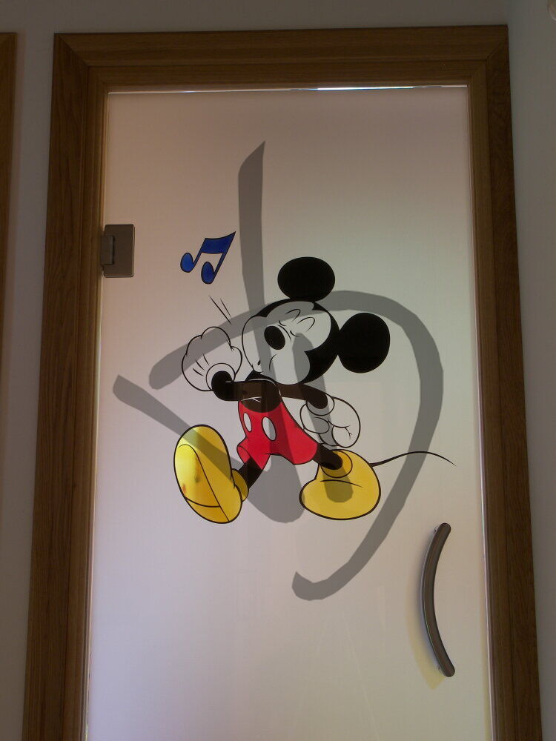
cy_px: 370
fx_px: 1114
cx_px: 278
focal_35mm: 52
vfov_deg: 36.8
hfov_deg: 28.0
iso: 50
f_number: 8
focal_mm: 11
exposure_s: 6
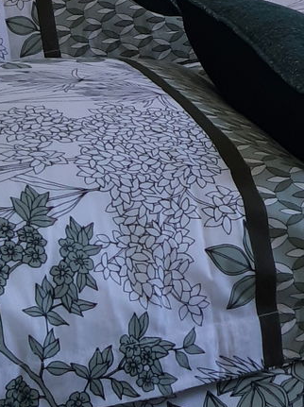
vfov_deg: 14.1
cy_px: -243
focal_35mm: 129
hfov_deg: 10.8
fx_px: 1514
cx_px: 531
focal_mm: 3.93
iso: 50
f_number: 1.7
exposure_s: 1/50
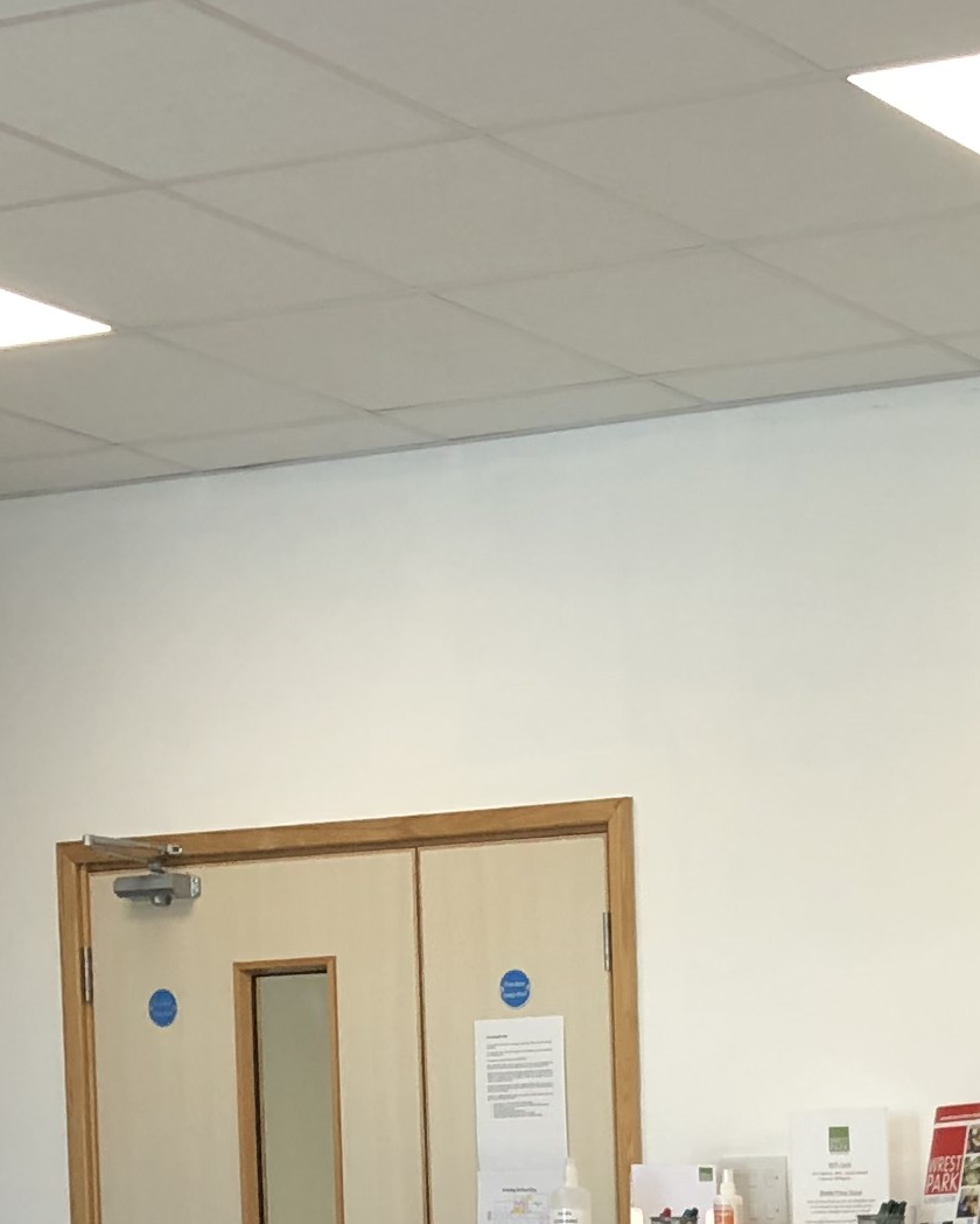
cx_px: 1601
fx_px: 3805
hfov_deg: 13.6
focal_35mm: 105
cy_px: 1687
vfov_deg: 17.0
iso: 25
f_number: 1.8
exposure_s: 1/50
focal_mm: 4
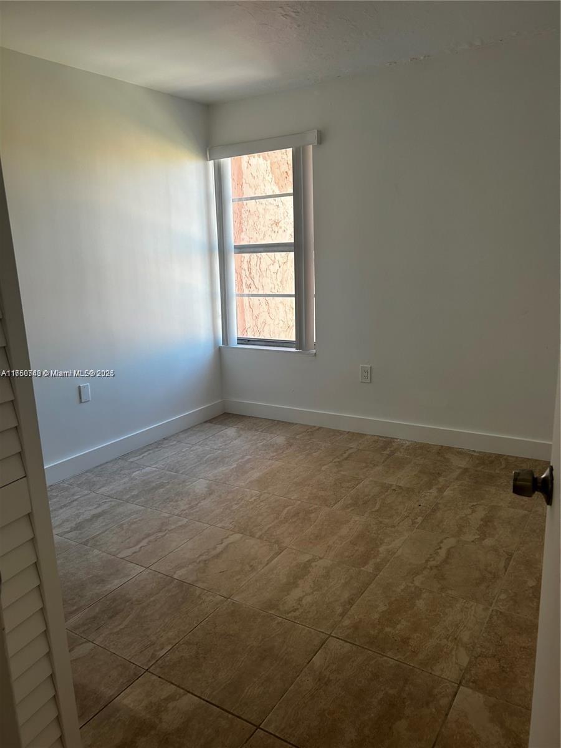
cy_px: 374
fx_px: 562
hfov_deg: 53.1
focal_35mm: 26
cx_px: 280
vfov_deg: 67.3
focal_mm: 5.7
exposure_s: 1/120
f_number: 1.5
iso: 32
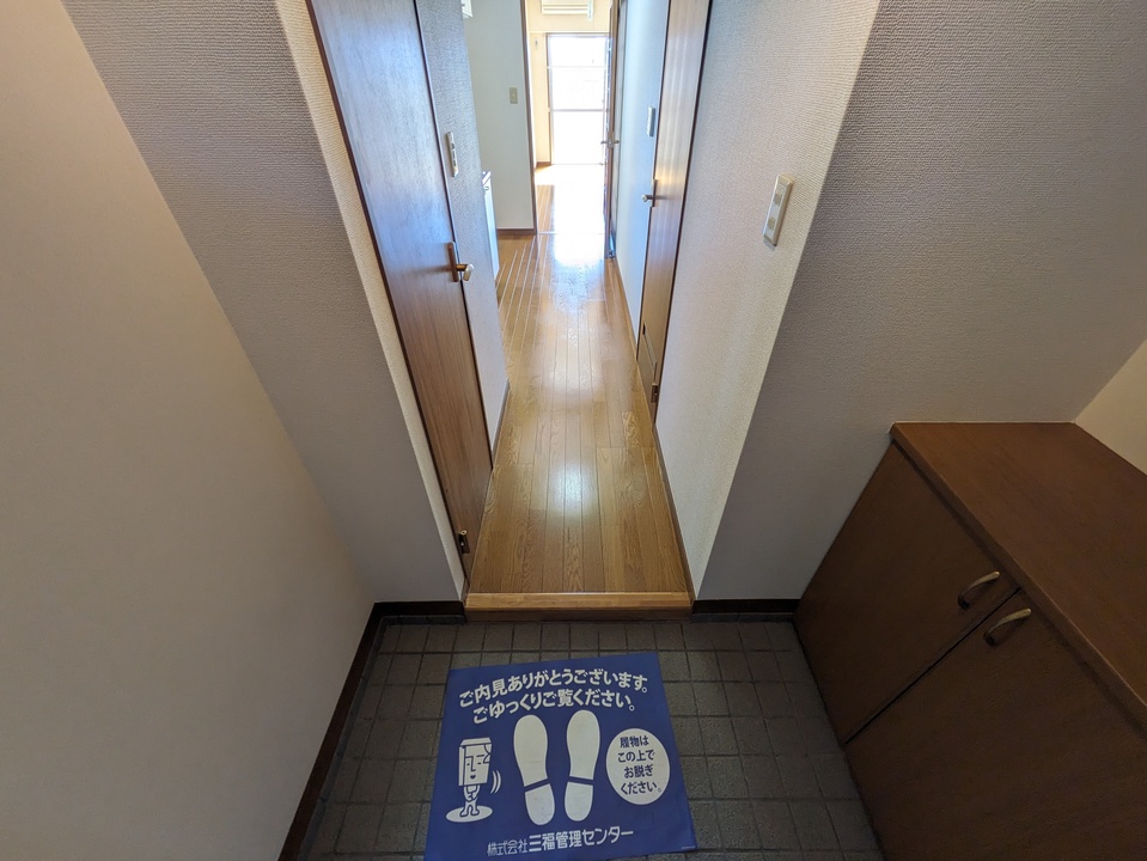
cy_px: 430
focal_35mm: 14
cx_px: 574
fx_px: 464
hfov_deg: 102.0
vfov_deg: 85.7
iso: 50
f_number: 2.2
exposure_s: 1/40
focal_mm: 1.83
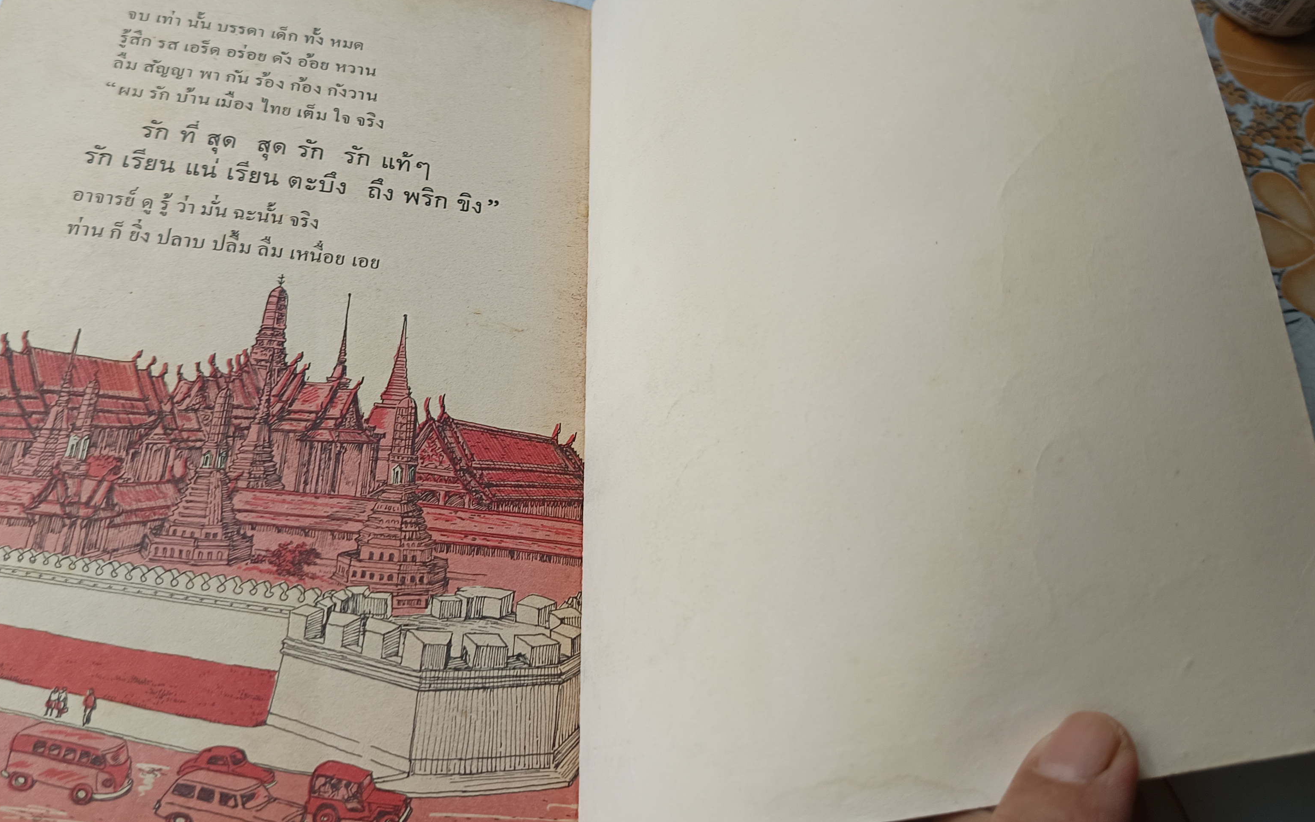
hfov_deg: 58.1
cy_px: 307
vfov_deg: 38.1
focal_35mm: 33
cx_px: 622
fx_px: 1183
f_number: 1.7
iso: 90
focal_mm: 5.31
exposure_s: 1/50
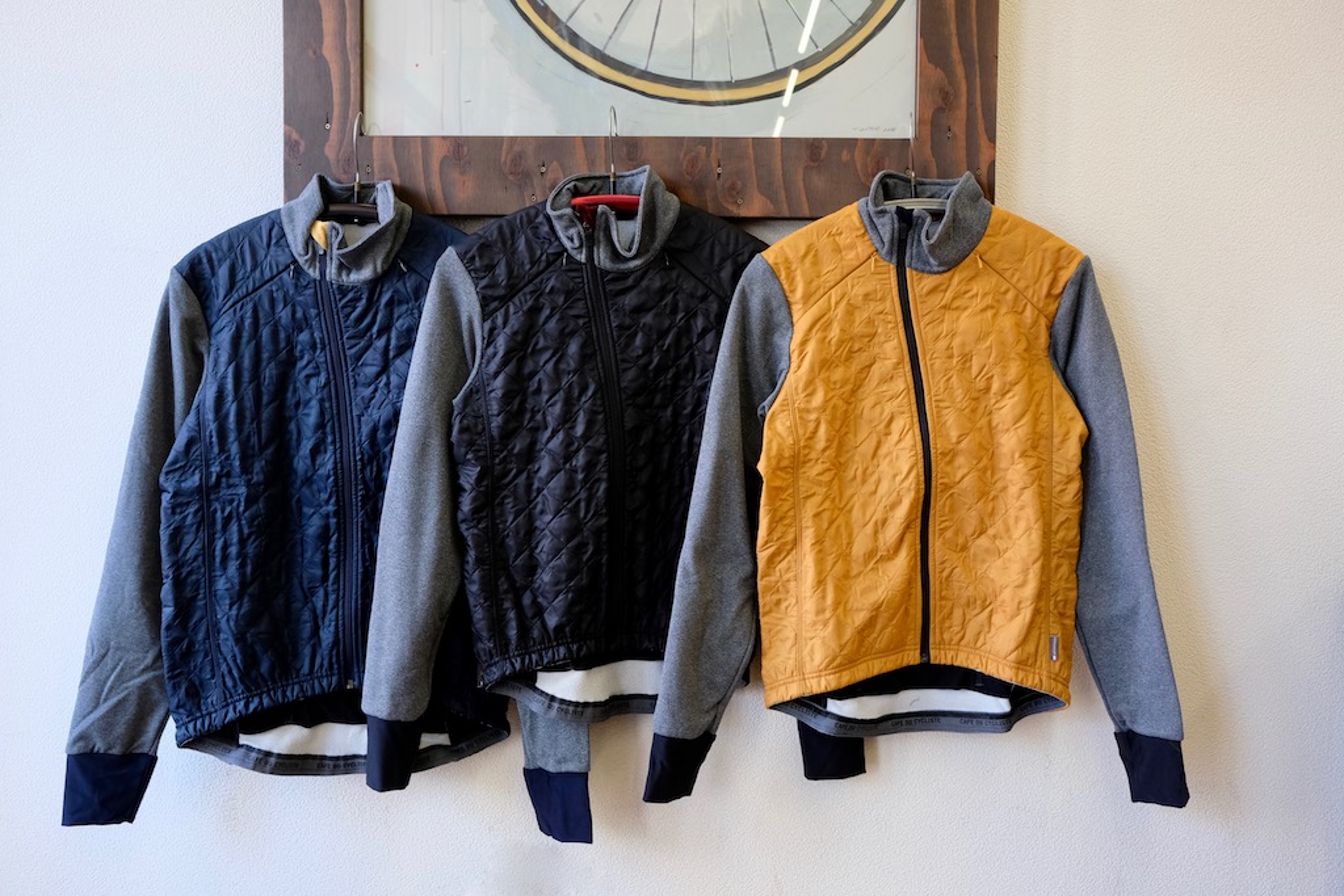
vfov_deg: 37.9
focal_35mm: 35
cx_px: 672
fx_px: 1307
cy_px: 448
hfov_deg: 54.4
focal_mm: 23
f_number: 4
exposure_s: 1/125
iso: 1600
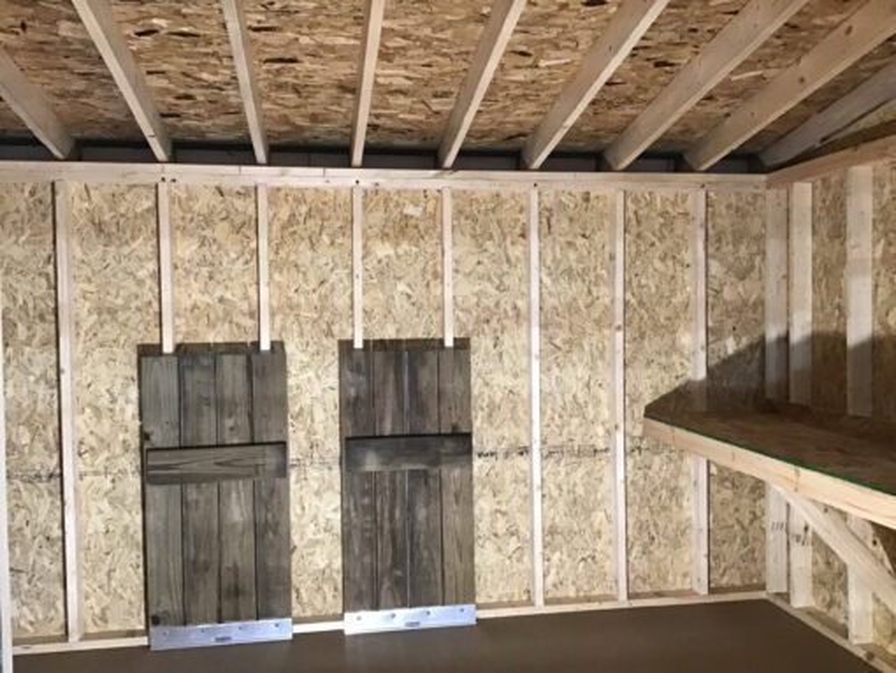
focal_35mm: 31
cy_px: 336
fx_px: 803
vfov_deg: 45.5
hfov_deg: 58.3
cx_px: 448
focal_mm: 3.3
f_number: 2.4
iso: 200
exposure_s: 1/30
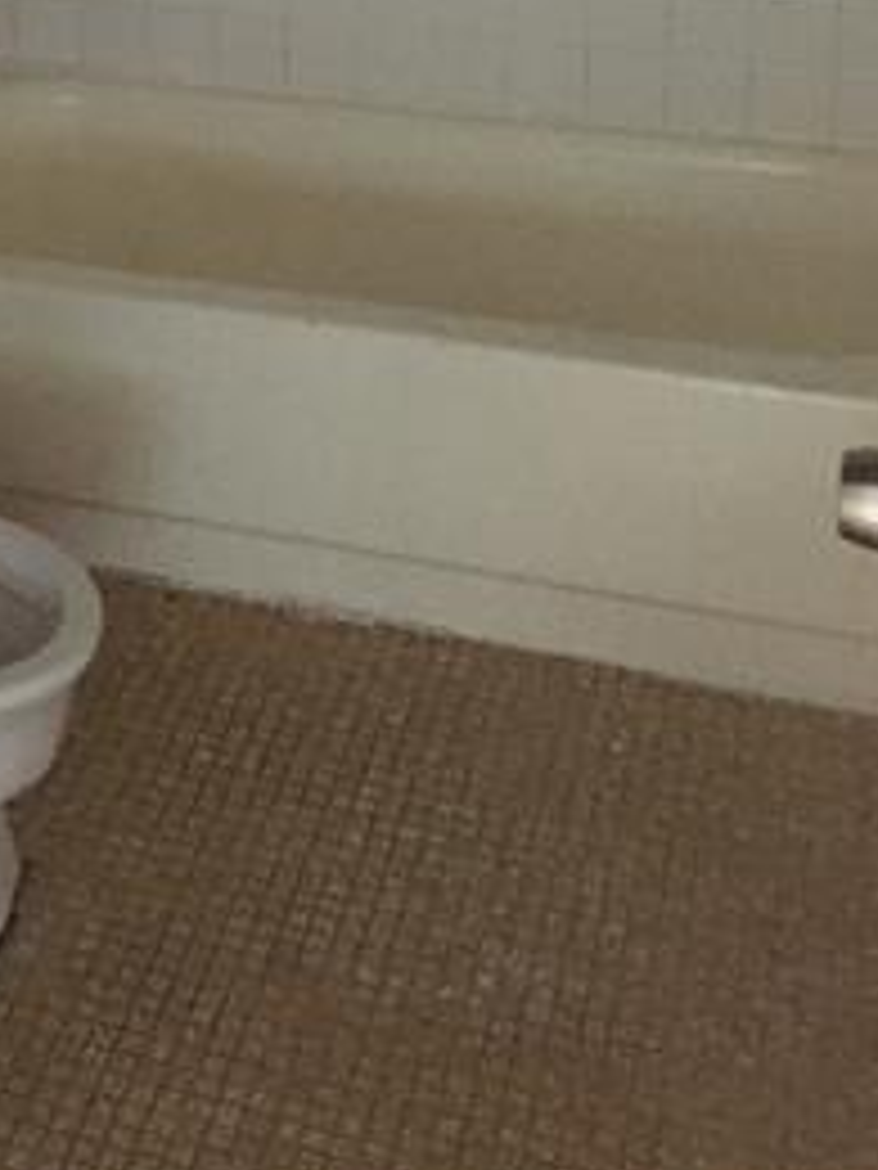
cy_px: -148
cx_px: -18
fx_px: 2266
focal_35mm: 67
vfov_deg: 26.5
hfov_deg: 21.1
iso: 400
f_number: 2.2
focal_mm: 4.15
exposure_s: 1/15
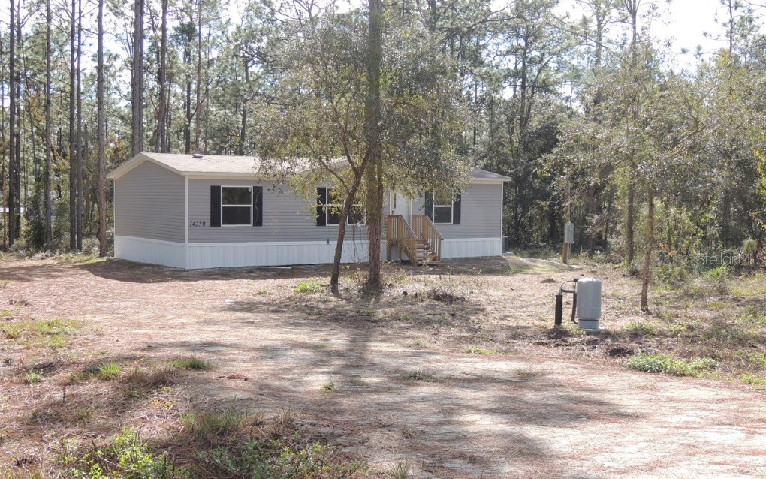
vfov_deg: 25.8
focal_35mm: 50
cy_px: 258
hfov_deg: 40.3
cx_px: 383
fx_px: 1044
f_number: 3.5
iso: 100
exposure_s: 1/400
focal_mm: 8.3
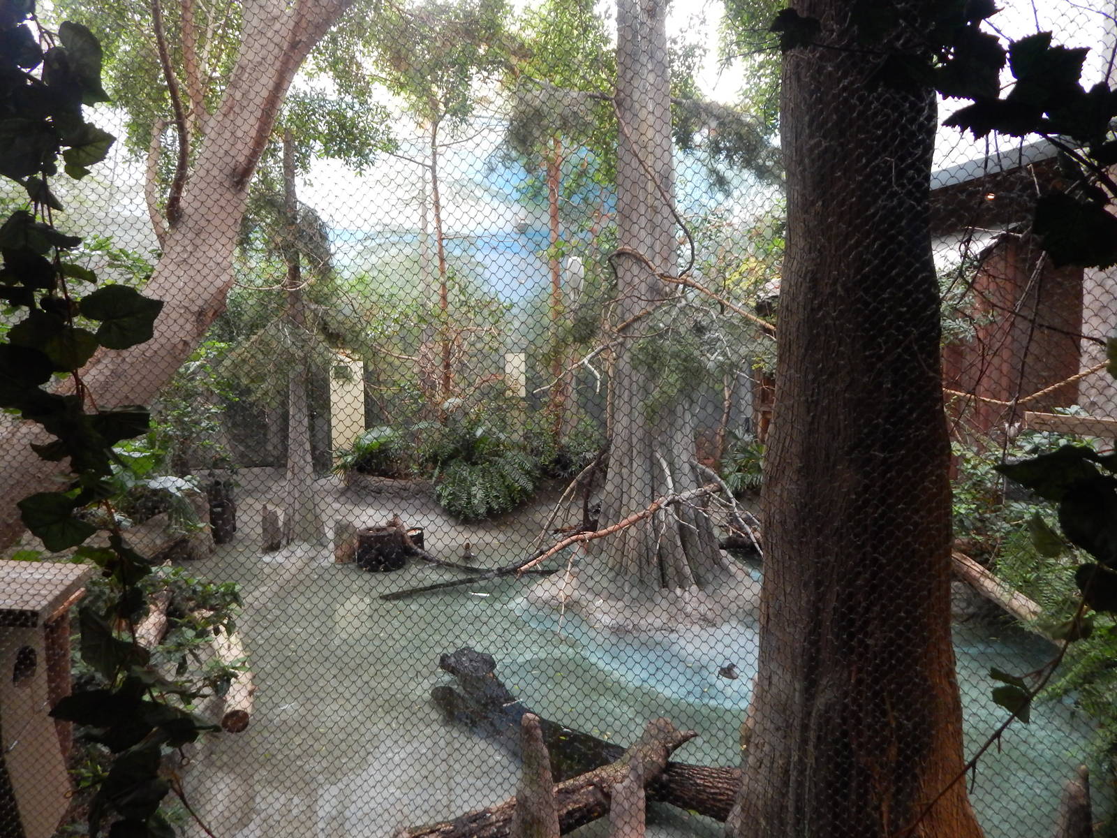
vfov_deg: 61.1
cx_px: 558
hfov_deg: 76.4
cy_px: 419
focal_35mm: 22
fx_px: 710
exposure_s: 1/30
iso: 320
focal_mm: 4
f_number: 3
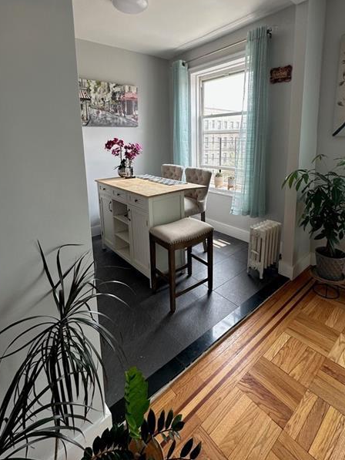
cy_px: 178
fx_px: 239
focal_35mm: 18
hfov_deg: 71.5
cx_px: 186
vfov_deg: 86.3
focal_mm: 2.22
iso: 40
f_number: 2.2
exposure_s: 1/99
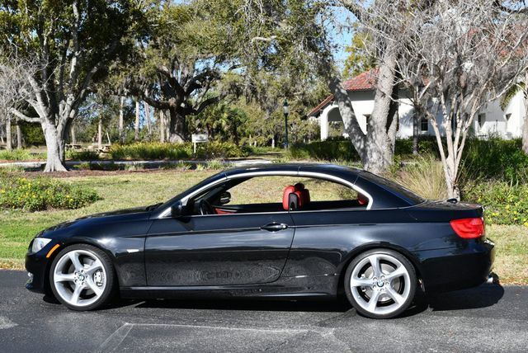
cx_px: 264
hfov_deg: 33.4
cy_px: 176
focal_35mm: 60
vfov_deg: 22.7
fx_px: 881
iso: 110
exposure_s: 1/250
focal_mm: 30
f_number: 8
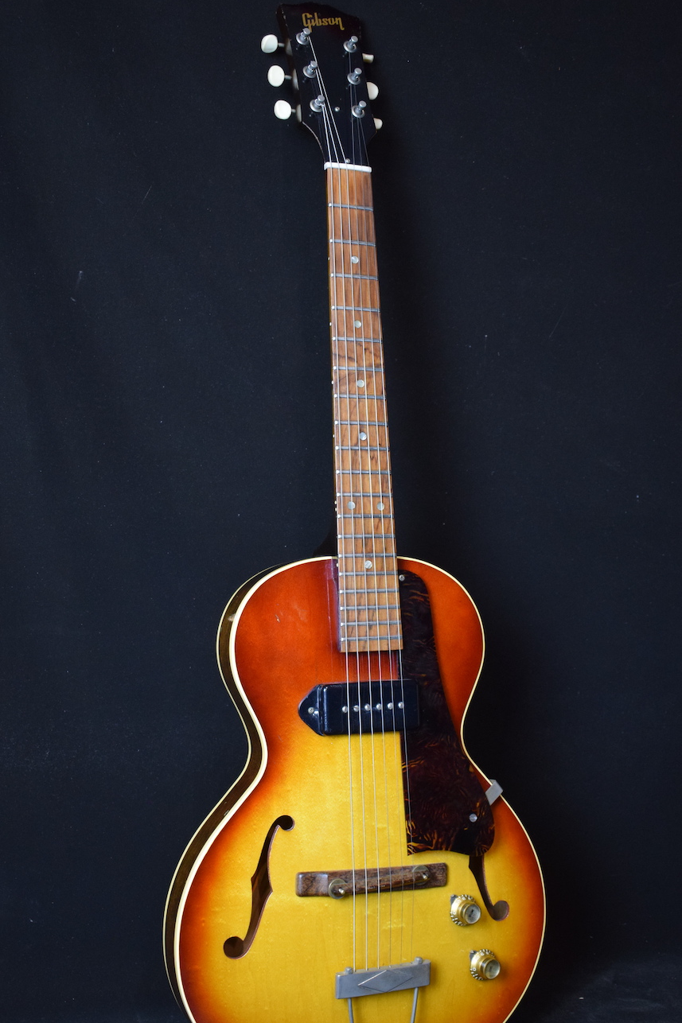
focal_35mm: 42
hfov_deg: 31.9
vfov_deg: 46.4
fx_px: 1194
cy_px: 550
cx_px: 334
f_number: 3.8
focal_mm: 24
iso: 1600
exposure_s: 1/30
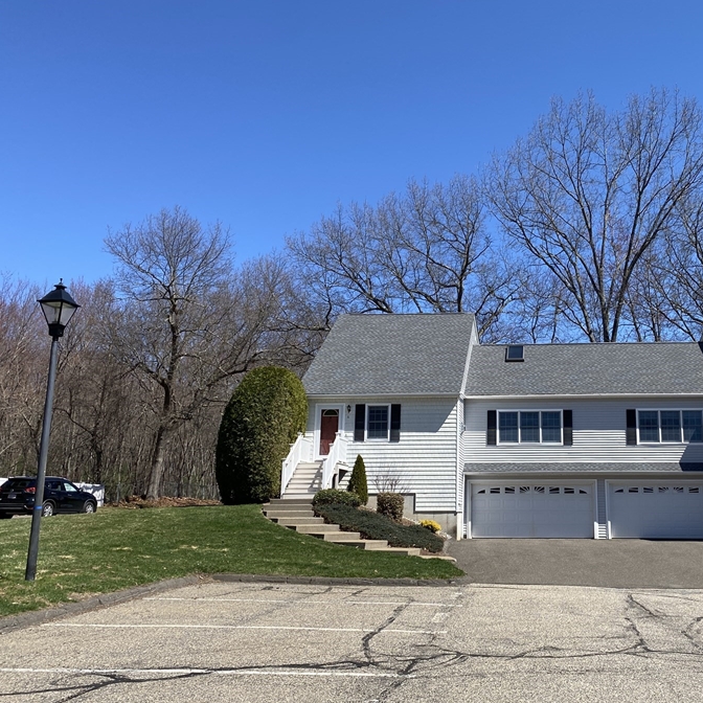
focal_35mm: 35
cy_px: 362
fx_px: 804
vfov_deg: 47.2
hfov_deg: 45.9
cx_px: 506
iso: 32
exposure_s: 1/2625
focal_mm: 4.25
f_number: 1.8
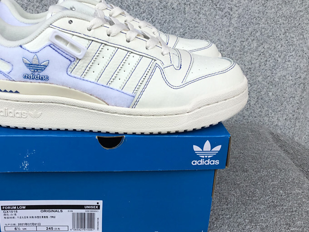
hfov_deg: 45.3
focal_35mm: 41
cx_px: 110
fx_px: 366
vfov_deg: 35.1
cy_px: 113
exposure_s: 1/473
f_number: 2.4
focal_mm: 3.3
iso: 25
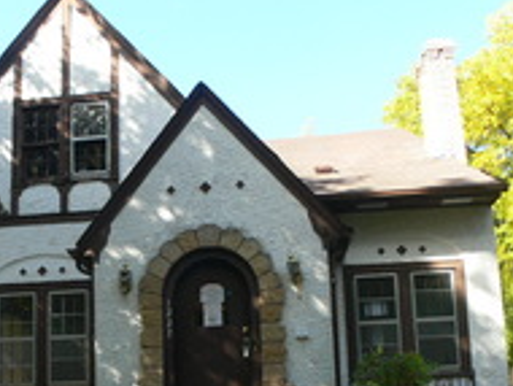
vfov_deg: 20.4
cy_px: 337
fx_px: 1054
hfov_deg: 27.2
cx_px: 159
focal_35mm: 71
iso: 80
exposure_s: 1/100
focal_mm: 8.1
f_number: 4
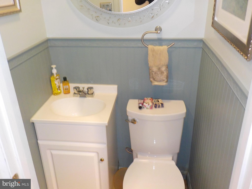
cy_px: 94
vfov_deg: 46.8
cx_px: 126
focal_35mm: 30
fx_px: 218
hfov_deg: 60.0
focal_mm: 4.1
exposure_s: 1/30
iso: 360
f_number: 3.3
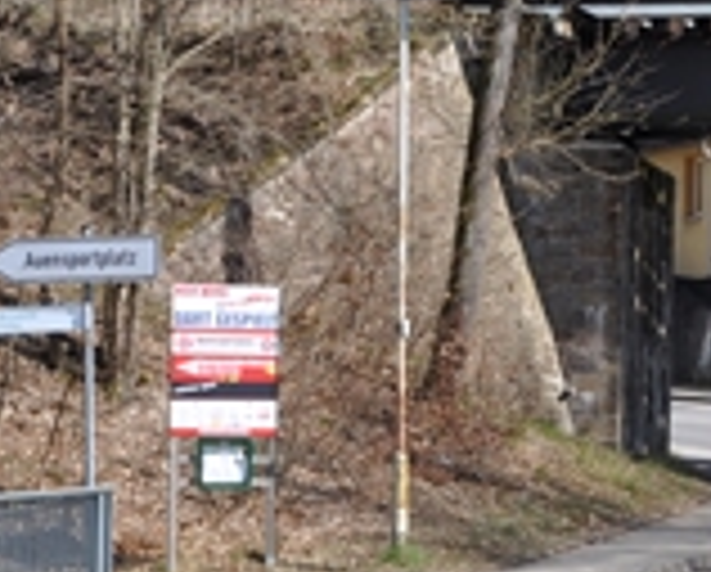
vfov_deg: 9.7
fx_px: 3373
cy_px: 110
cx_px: 1094
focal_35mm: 160
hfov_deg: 11.5
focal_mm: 30
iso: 200
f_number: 8
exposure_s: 1/250
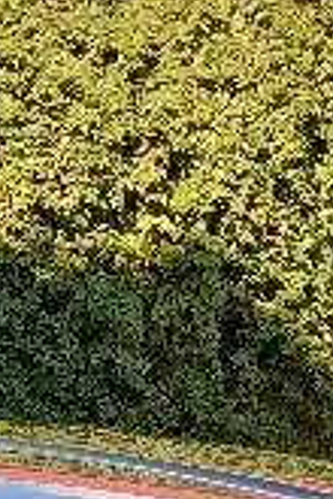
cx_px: -463
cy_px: 726
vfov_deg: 12.9
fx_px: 2095
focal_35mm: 151
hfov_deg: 8.3
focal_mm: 5.24
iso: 50
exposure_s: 1/137
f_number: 1.7
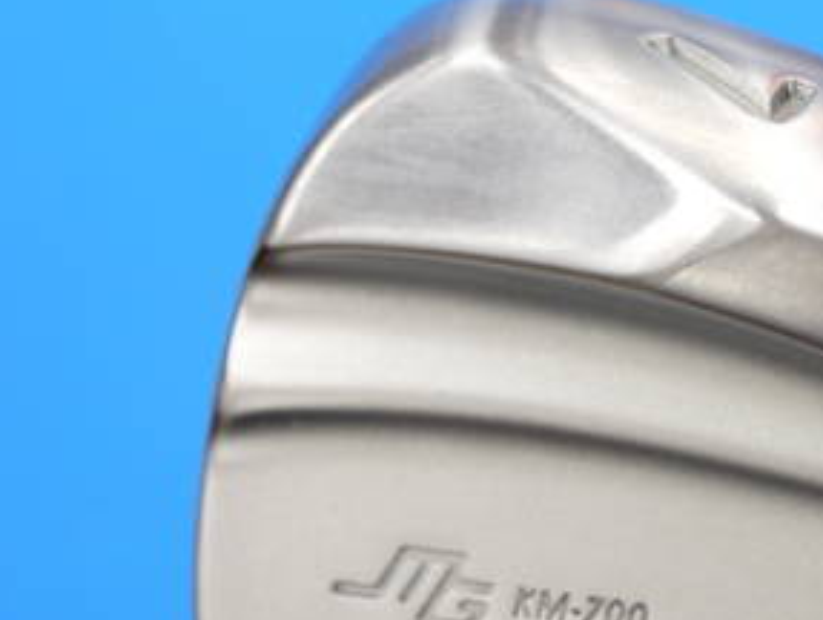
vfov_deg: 7.9
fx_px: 4452
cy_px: 497
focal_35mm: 187
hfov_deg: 10.4
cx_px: 889
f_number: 5.6
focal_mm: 42
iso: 500
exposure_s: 1/80
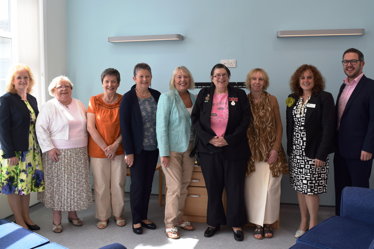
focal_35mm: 30
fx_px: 312
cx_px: 187
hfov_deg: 61.9
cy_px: 124
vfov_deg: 43.6
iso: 400
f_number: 6.3
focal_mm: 20
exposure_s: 1/160
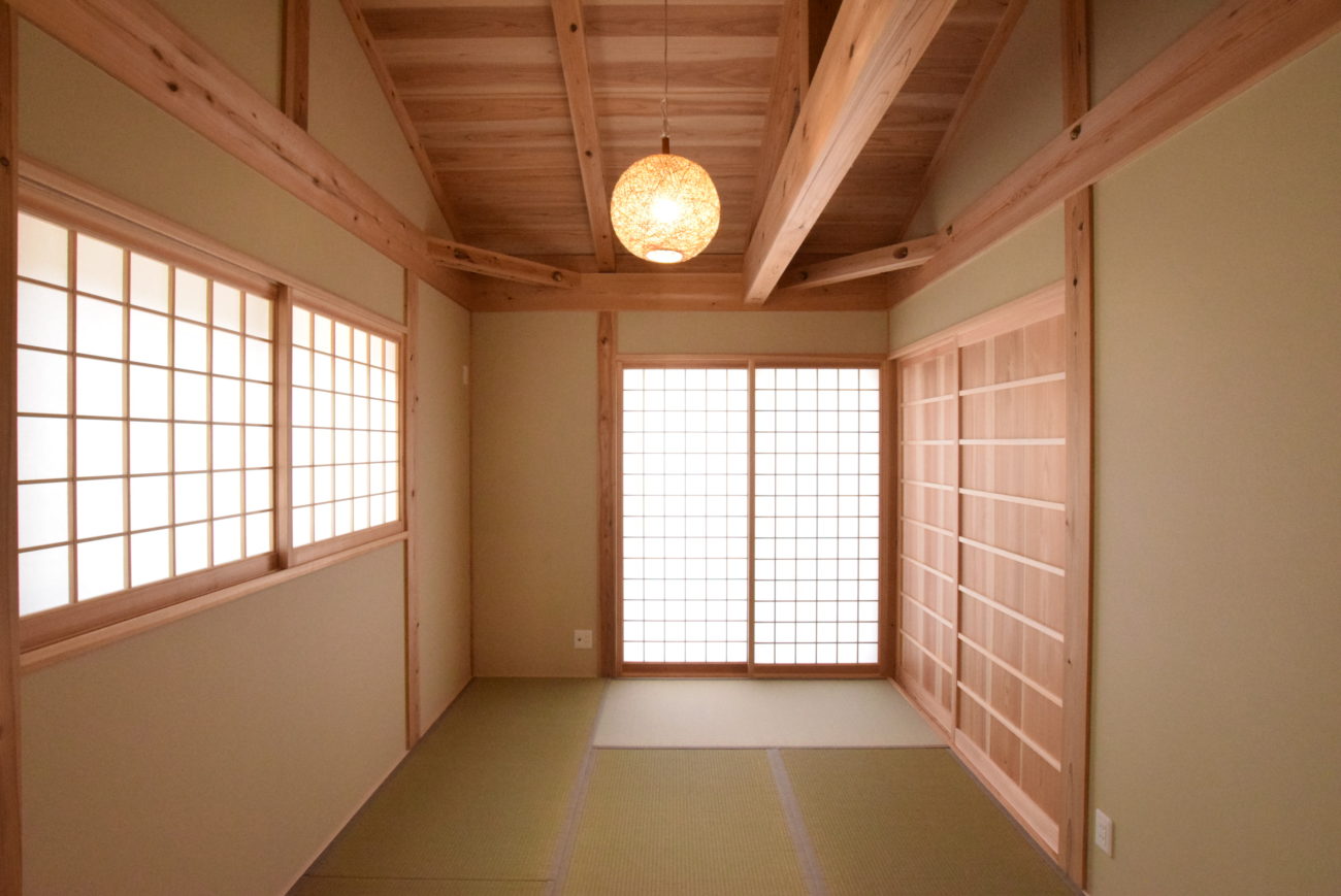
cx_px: 670
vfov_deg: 77.4
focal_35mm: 15
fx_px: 559
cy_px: 448
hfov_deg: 100.3
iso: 6400
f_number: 11
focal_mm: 10
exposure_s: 1/60
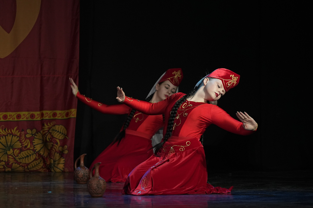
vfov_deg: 4.6
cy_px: 104
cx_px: 156
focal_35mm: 300
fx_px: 2608
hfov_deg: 6.9
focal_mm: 200
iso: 2000
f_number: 4
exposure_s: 1/400
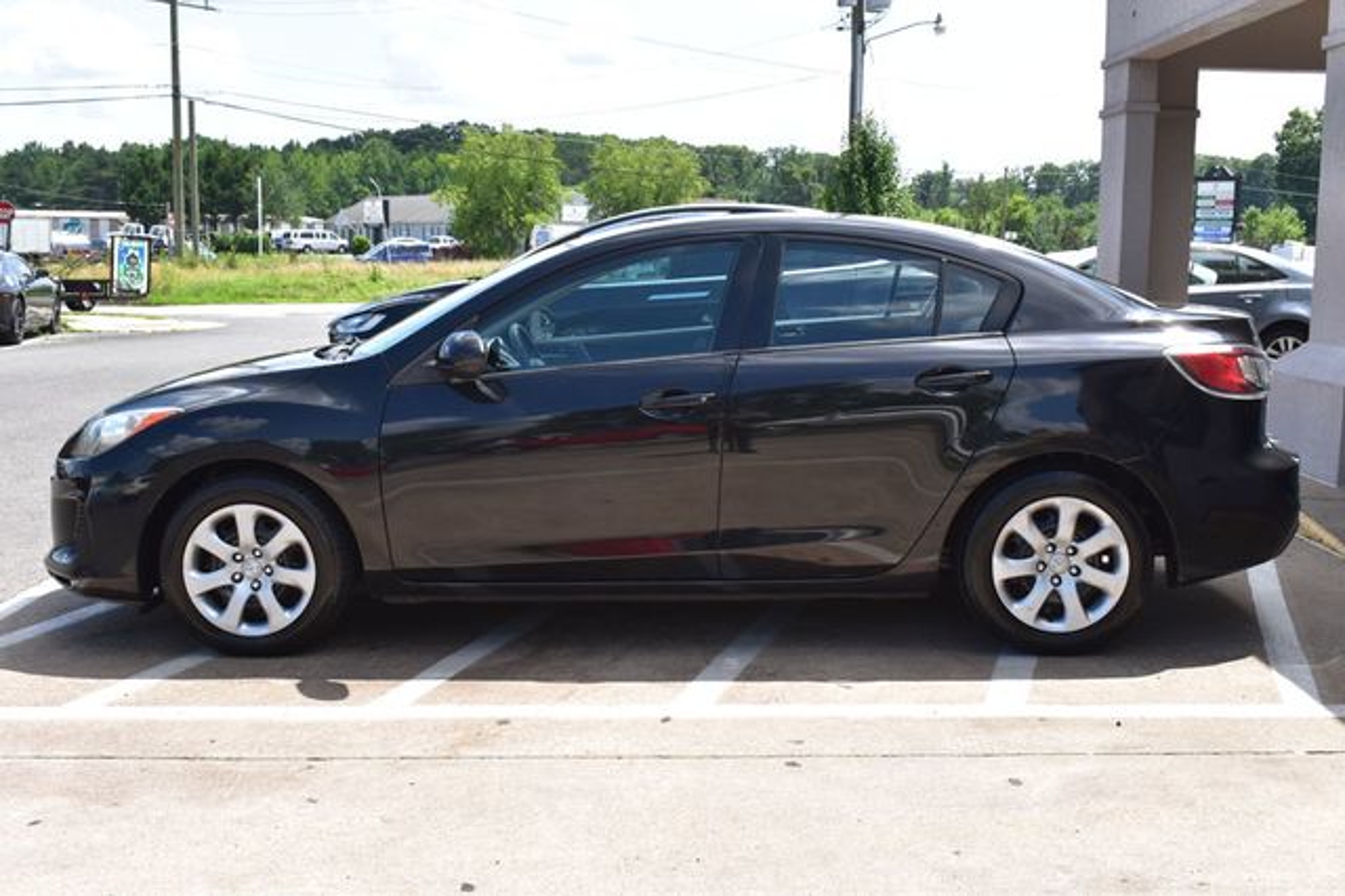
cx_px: 672
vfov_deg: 33.0
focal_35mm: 40
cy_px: 448
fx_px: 1512
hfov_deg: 47.9
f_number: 10
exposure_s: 1/320
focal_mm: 27
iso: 400
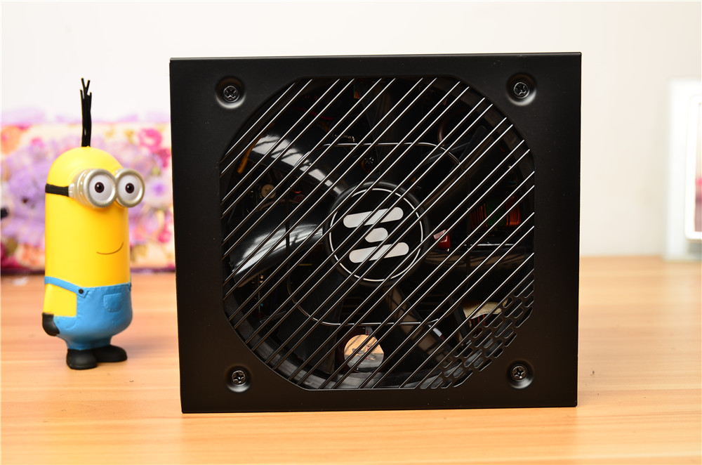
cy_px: 232
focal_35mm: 51
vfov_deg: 26.4
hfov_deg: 39.0
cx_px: 351
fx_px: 992
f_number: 5.6
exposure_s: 1/125
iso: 100
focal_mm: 34
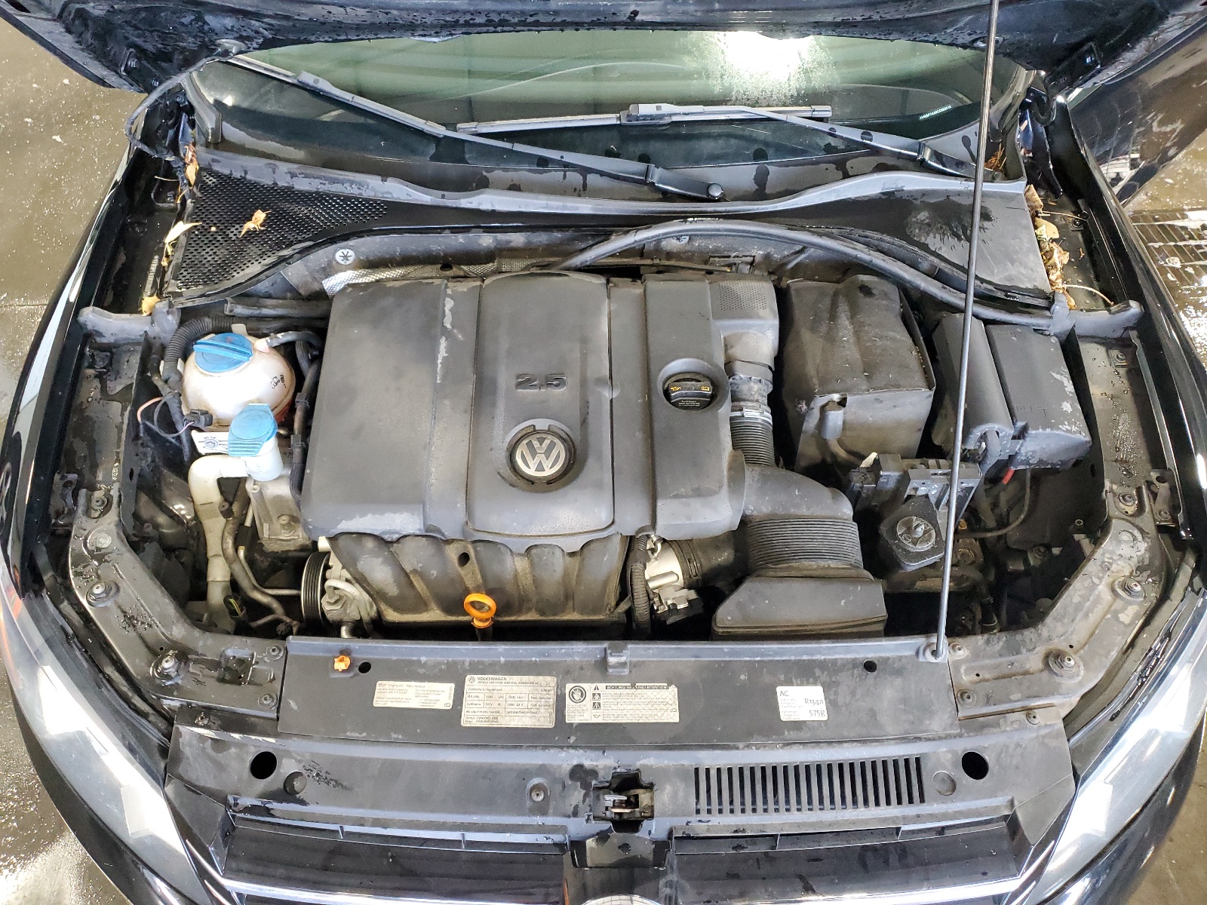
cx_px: 604
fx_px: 907
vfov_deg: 53.1
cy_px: 452
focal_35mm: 26
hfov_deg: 67.3
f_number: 1.5
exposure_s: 1/60.2
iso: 421
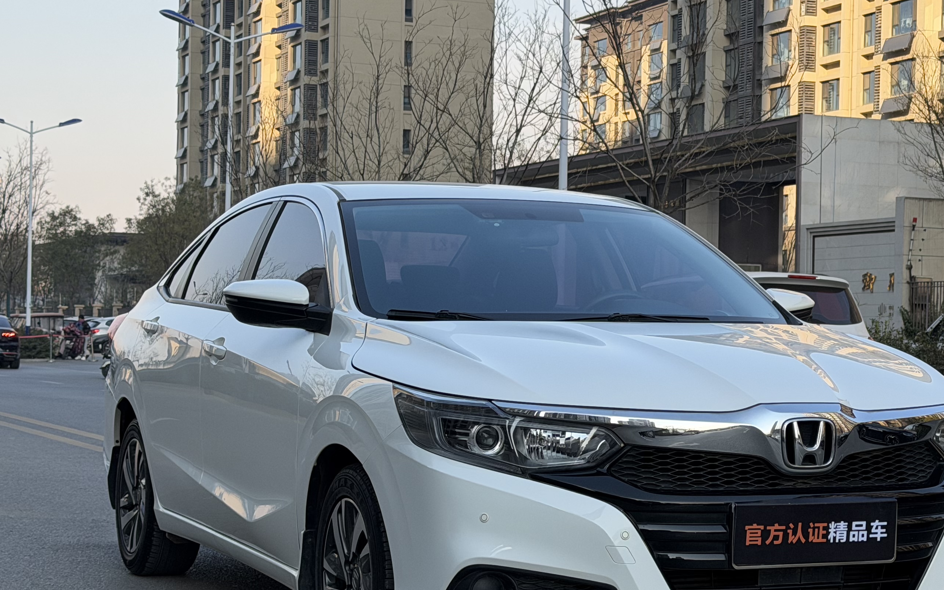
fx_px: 2058
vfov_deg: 16.3
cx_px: 612
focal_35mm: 80
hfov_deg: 25.7
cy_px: 312
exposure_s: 1/2033
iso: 64
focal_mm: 6.76
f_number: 1.78
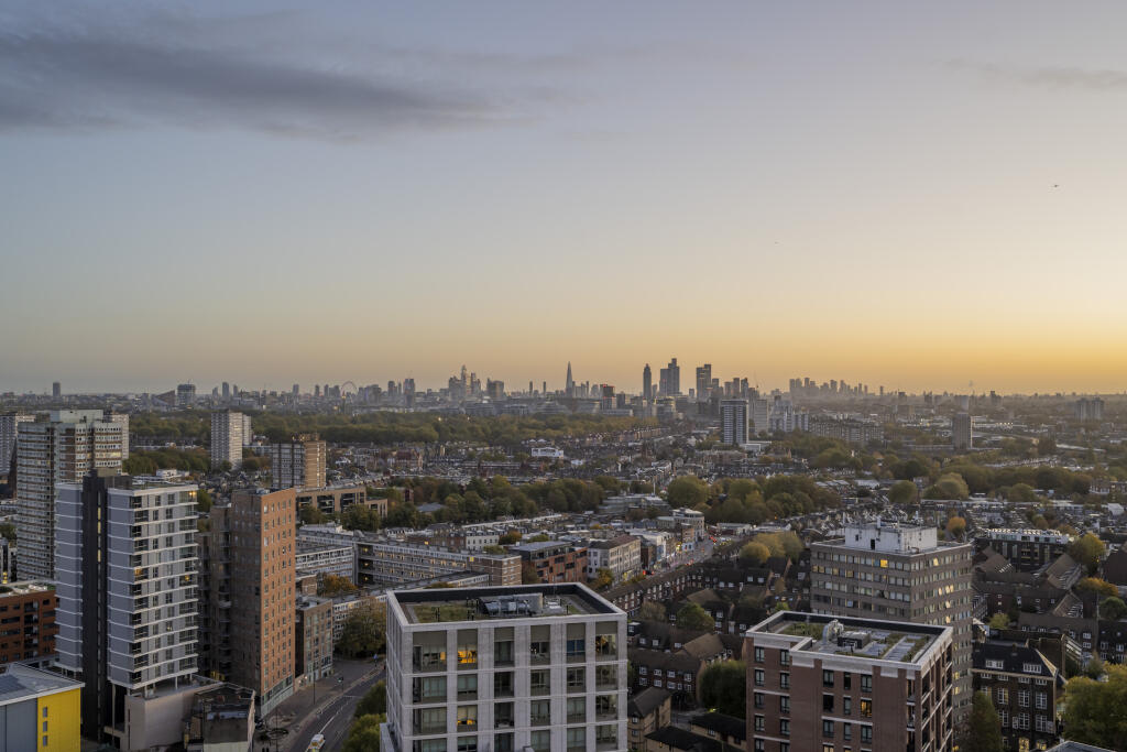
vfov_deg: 43.6
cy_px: 376
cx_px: 564
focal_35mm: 30
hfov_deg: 61.9
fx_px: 939
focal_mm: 30
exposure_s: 1/45
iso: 400
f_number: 5.6
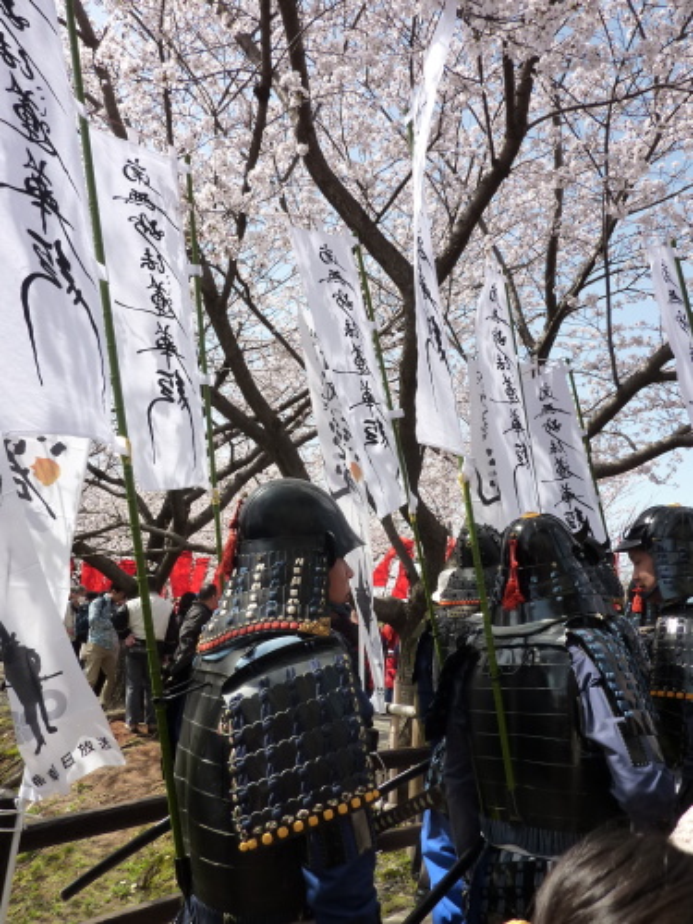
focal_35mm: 25
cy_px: 462
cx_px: 346
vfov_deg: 69.4
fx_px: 667
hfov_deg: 54.9
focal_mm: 4.1
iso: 125
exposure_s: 1/320
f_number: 4
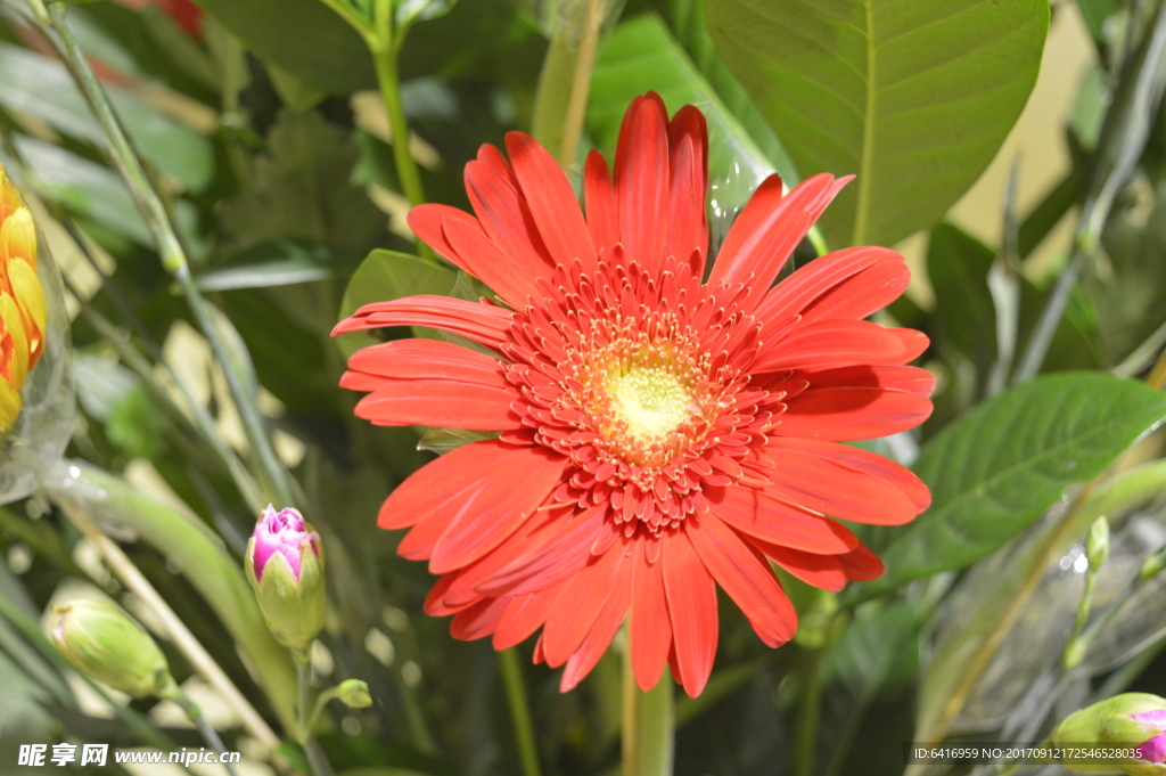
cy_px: 388
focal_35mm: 60
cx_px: 583
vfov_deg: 22.6
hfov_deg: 33.4
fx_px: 1942
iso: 720
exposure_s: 1/15
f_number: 4.8
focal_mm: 40
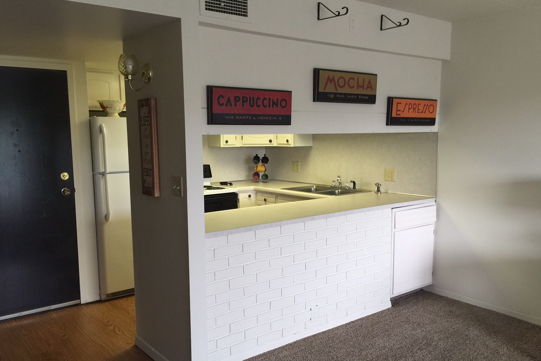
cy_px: 198
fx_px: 466
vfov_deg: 42.3
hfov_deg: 60.3
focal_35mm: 31
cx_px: 274
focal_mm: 4.15
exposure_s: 1/30
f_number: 2.2
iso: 40
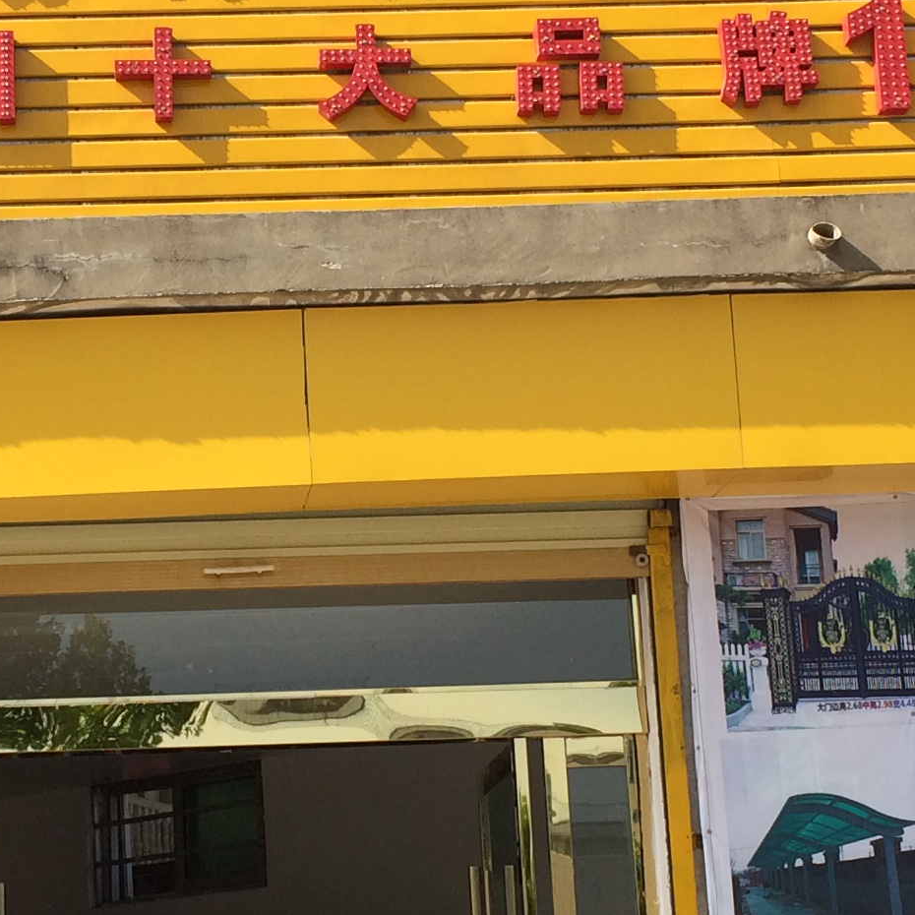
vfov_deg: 19.3
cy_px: 477
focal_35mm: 90
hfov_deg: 19.2
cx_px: 270
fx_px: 2691
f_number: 2.2
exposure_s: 1/1208
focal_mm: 4.15
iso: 32
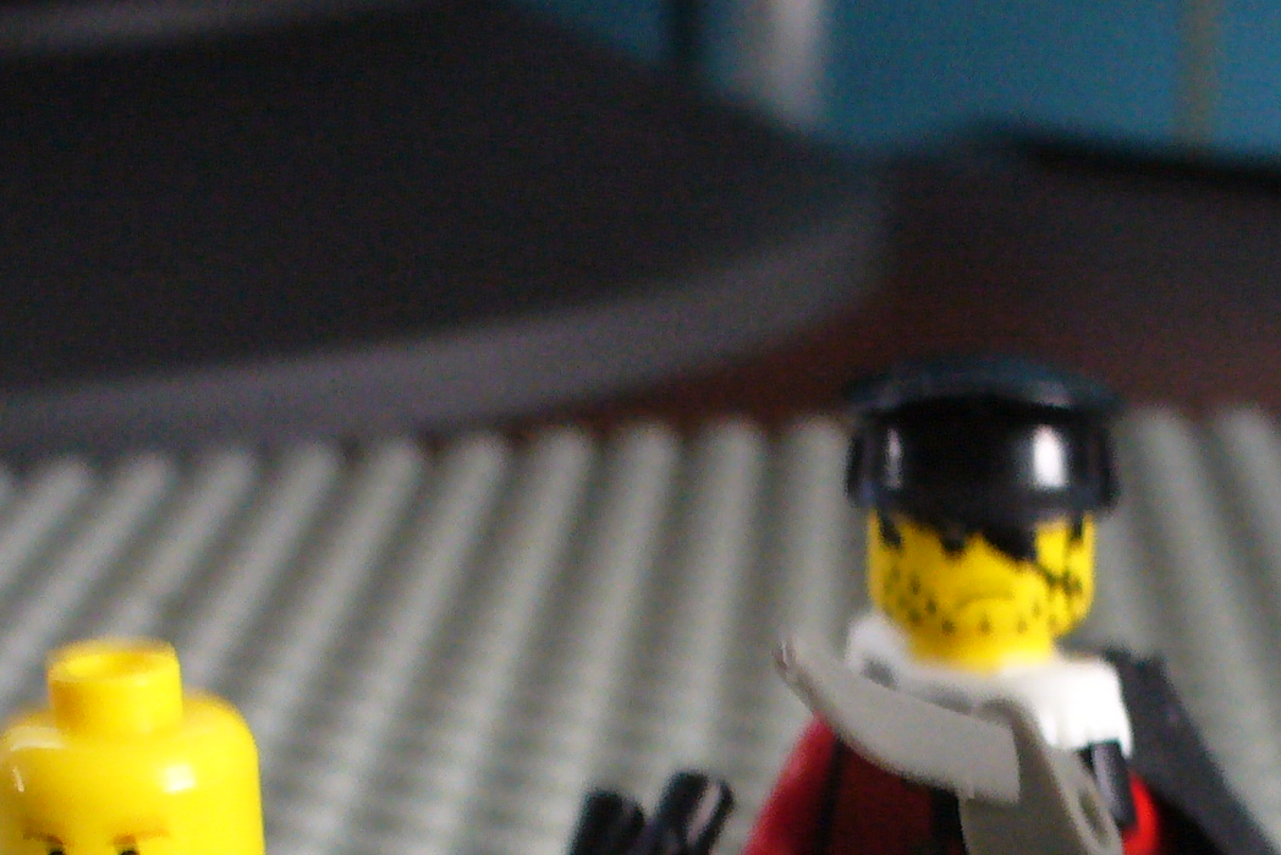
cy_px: 1171
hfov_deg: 21.4
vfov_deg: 13.9
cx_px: 1035
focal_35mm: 94
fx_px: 3345
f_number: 2.8
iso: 200
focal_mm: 6.1
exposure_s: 1/8
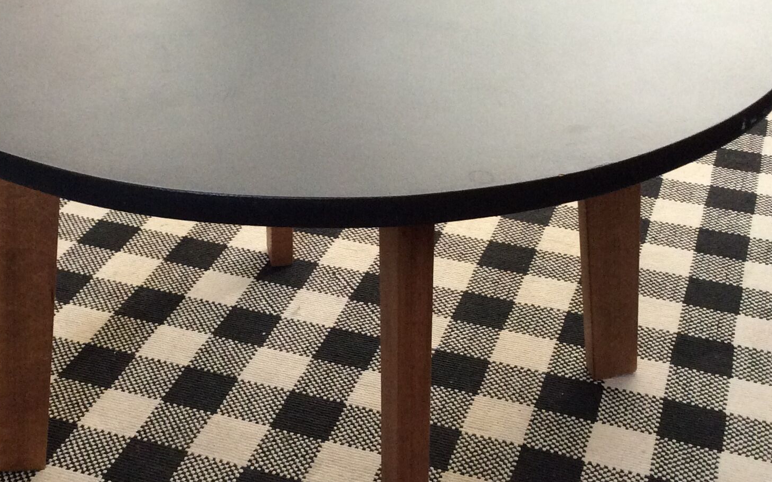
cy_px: 220
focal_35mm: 60
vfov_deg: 21.6
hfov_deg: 34.0
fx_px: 1262
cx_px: 339
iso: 160
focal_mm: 3.3
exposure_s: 1/25
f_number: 2.4
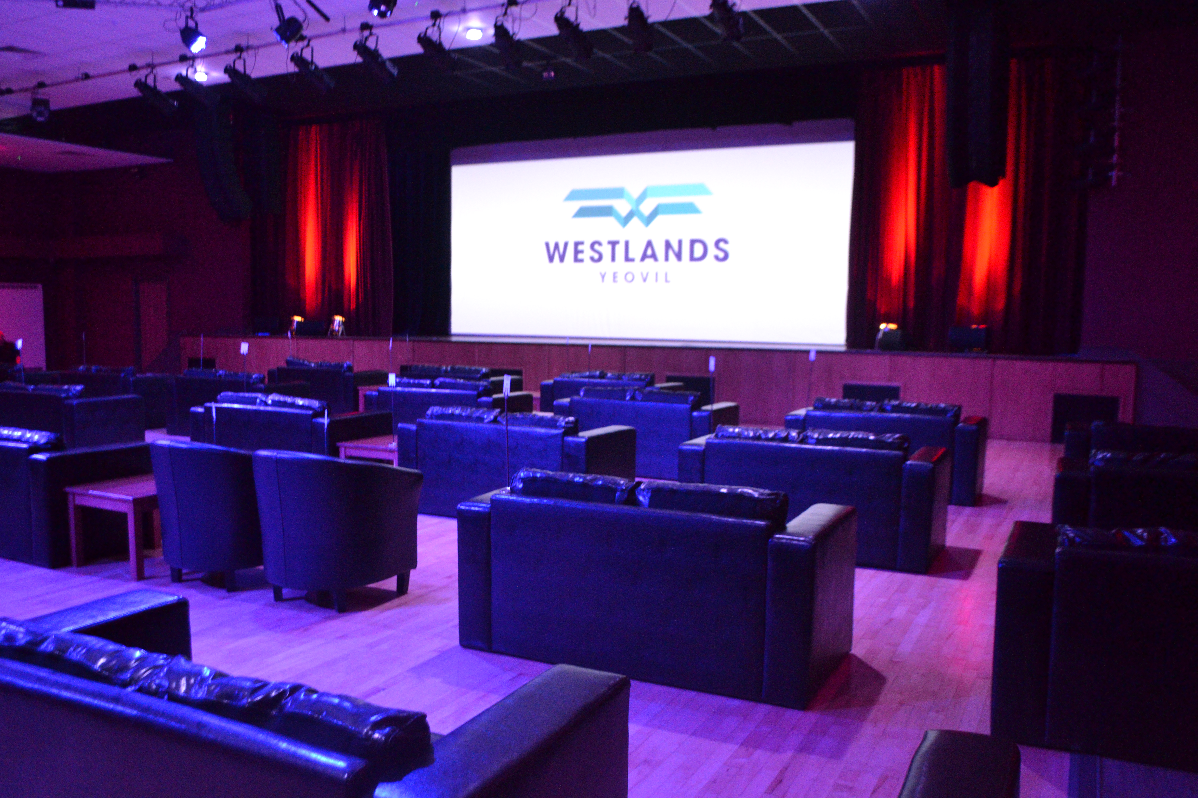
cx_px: 599
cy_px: 399
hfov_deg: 61.9
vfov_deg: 43.6
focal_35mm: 30
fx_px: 998
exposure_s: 1/10
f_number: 3.8
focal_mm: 20
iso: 3200
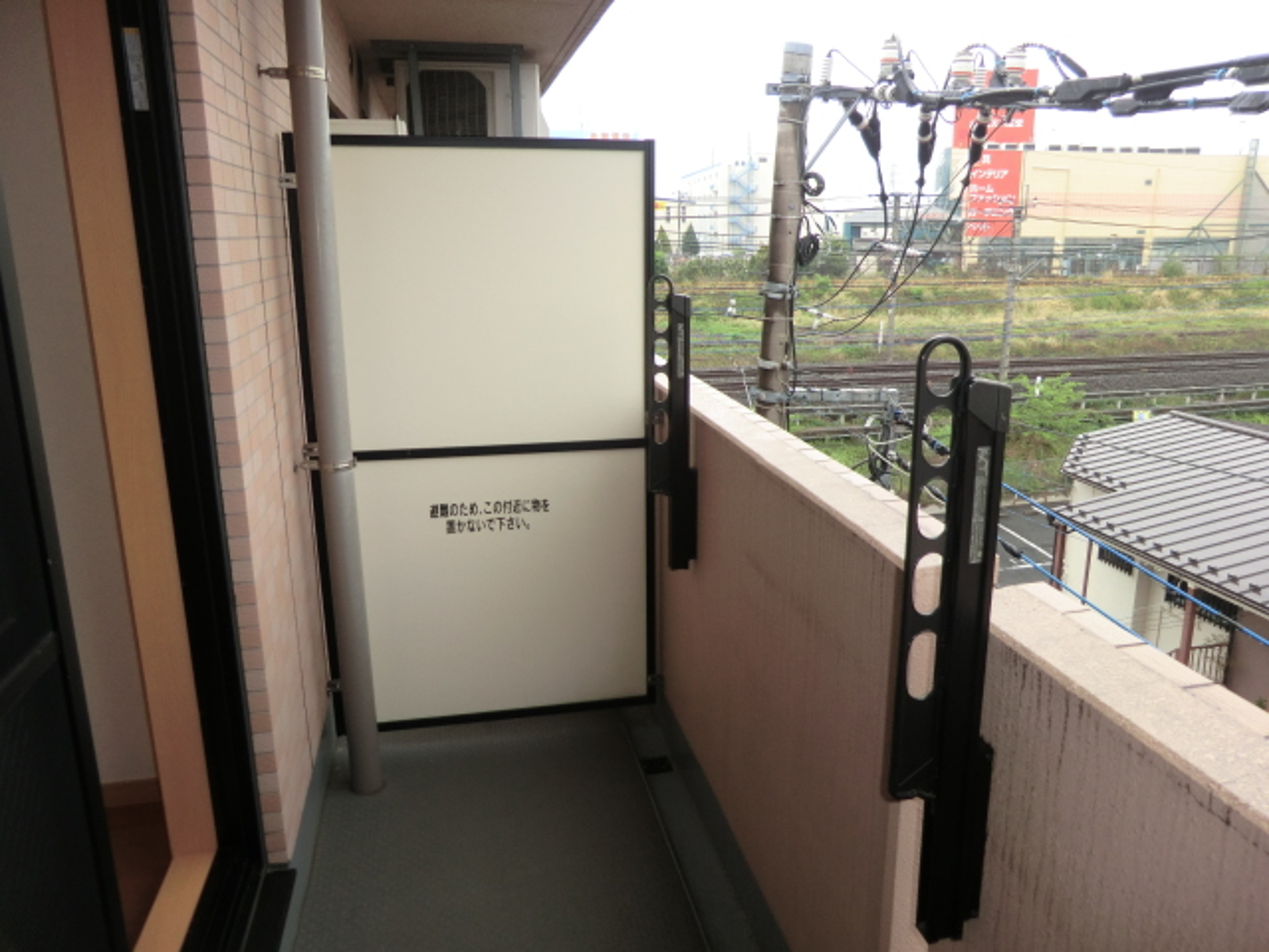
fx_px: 880
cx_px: 634
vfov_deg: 56.8
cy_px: 476
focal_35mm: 24
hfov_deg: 71.6
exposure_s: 1/60
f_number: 3.2
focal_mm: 4.3
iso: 80
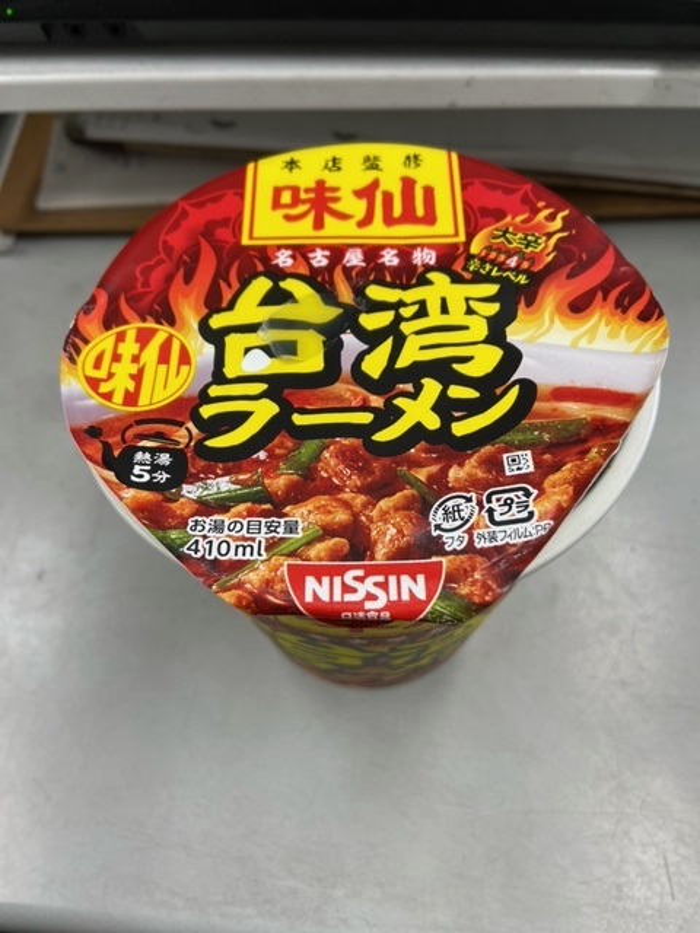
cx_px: 350
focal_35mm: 26
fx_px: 701
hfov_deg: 53.1
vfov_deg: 67.3
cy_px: 466
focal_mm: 4.25
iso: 100
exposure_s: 1/120
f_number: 1.8
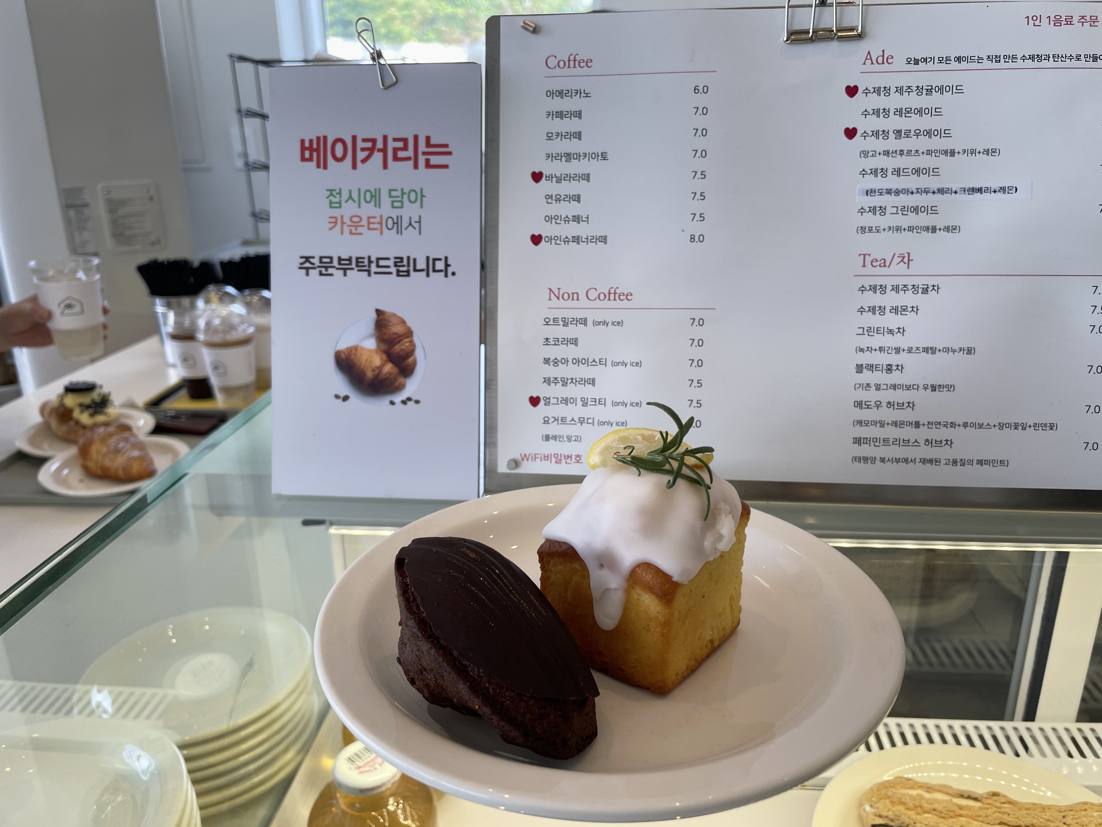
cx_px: 551
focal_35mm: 26
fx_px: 828
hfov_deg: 67.3
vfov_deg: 53.1
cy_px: 414
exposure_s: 1/142
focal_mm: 4.2
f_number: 1.6
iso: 32
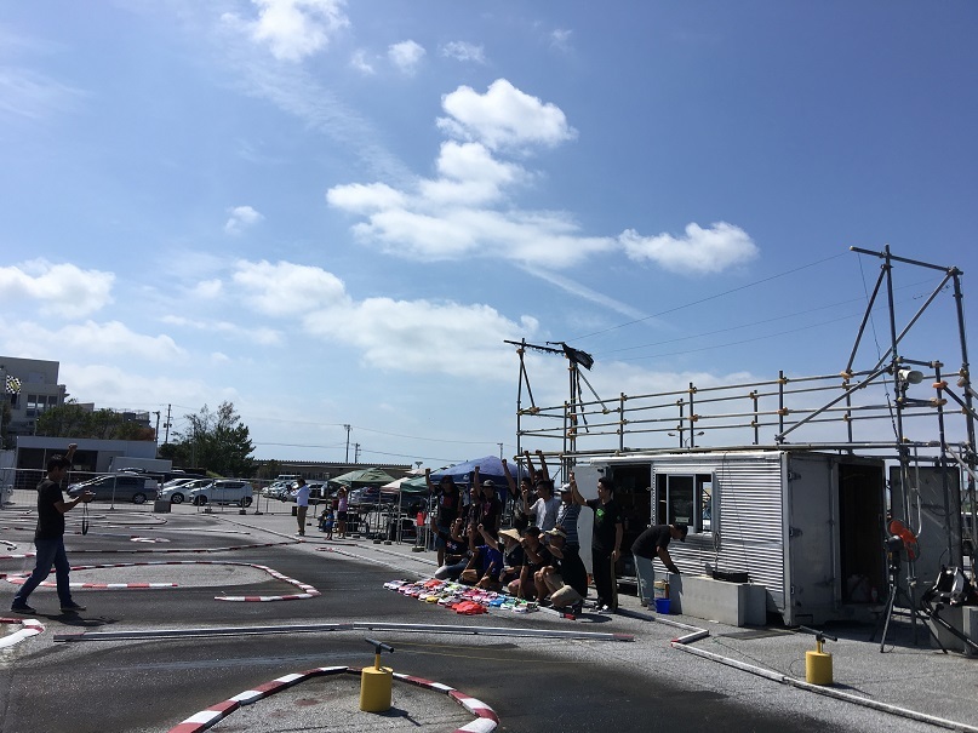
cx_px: 489
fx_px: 819
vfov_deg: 48.2
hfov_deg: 61.7
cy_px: 366
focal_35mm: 29
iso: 25
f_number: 2.2
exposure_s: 1/3344
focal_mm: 4.15
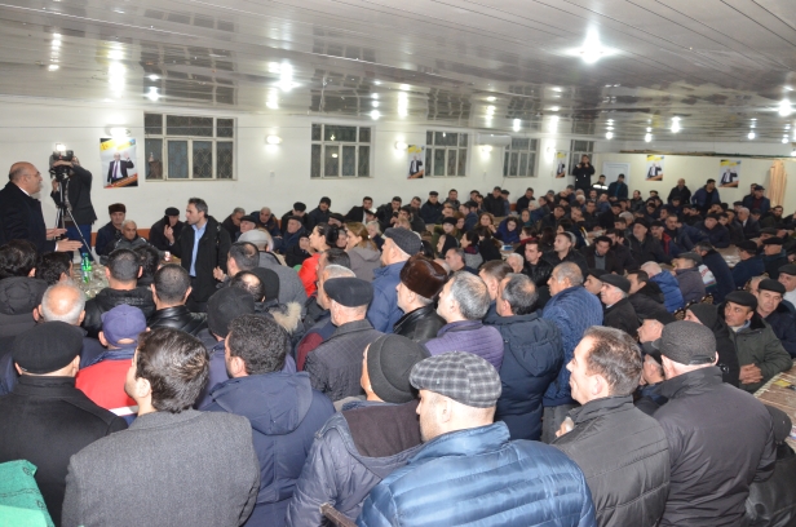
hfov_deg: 67.5
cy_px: 264
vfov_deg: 47.7
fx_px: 596
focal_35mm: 27
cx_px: 398
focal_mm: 18
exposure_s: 1/80
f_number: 3.5
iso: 1600
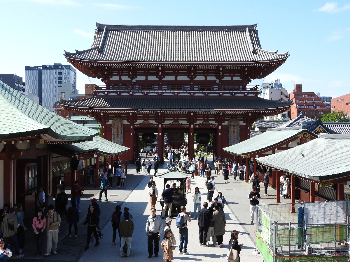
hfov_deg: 42.1
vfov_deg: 32.2
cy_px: 131
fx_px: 455
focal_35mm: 45
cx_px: 175
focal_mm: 8.1
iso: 100
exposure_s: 1/500
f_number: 4
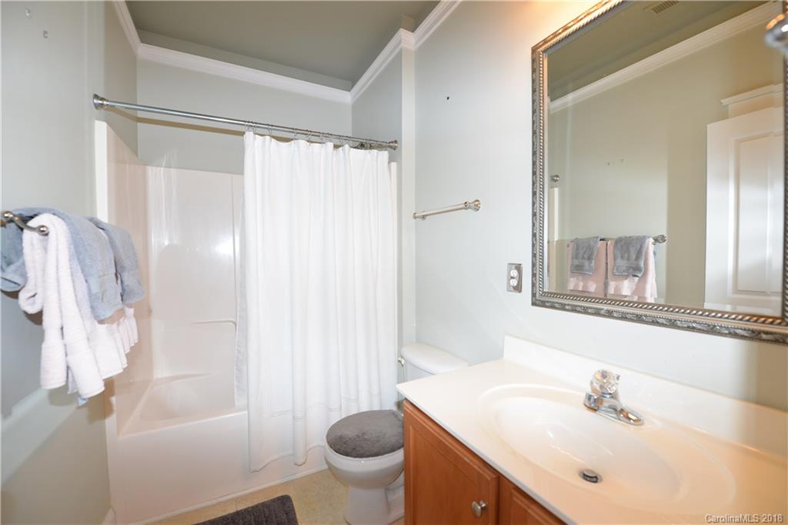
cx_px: 394
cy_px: 262
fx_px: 306
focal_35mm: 14
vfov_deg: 81.2
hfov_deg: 104.3
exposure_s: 1/60
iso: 450
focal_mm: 14
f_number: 4
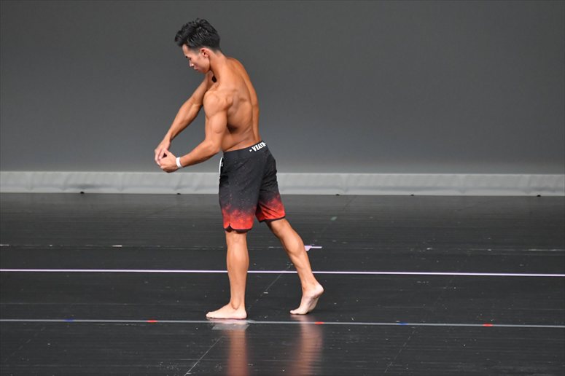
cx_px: 282
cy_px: 188
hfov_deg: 5.5
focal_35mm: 375
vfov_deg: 3.7
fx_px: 5883
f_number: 5.6
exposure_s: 1/400
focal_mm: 250
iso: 5000
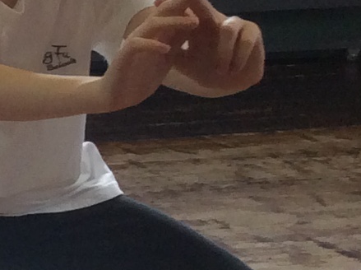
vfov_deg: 7.8
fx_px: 1968
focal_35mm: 189
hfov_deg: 9.2
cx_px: -553
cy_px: 191
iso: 50
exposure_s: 1/50
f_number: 2.4
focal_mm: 3.3
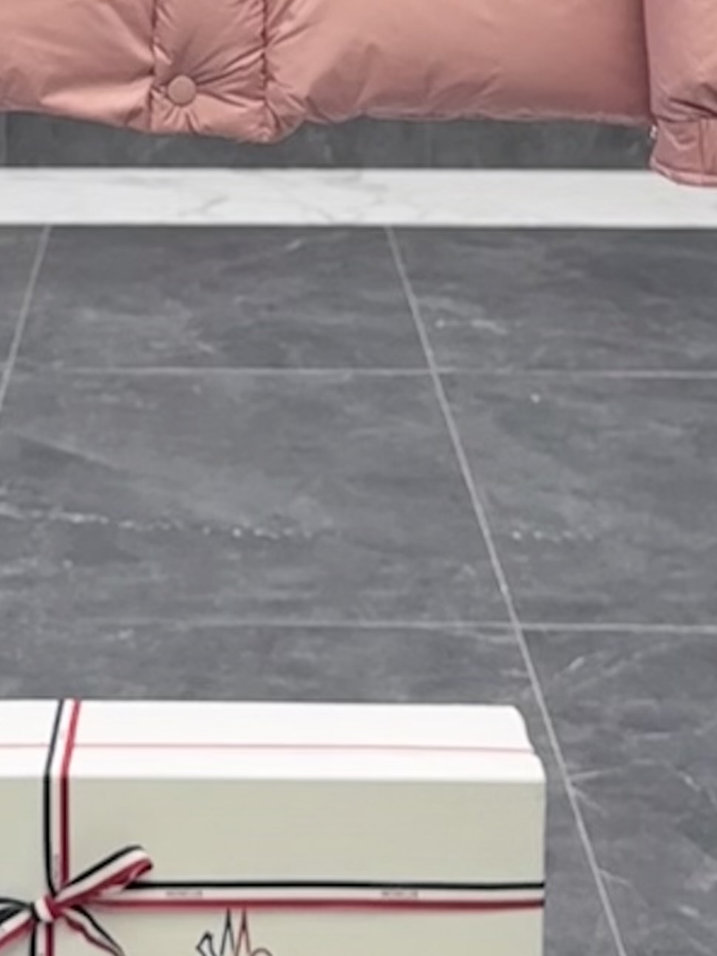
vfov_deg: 17.6
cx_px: 176
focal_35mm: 106
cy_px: -224
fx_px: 2927
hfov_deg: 13.9
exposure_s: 1/100
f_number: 1.78
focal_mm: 6.76
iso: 100
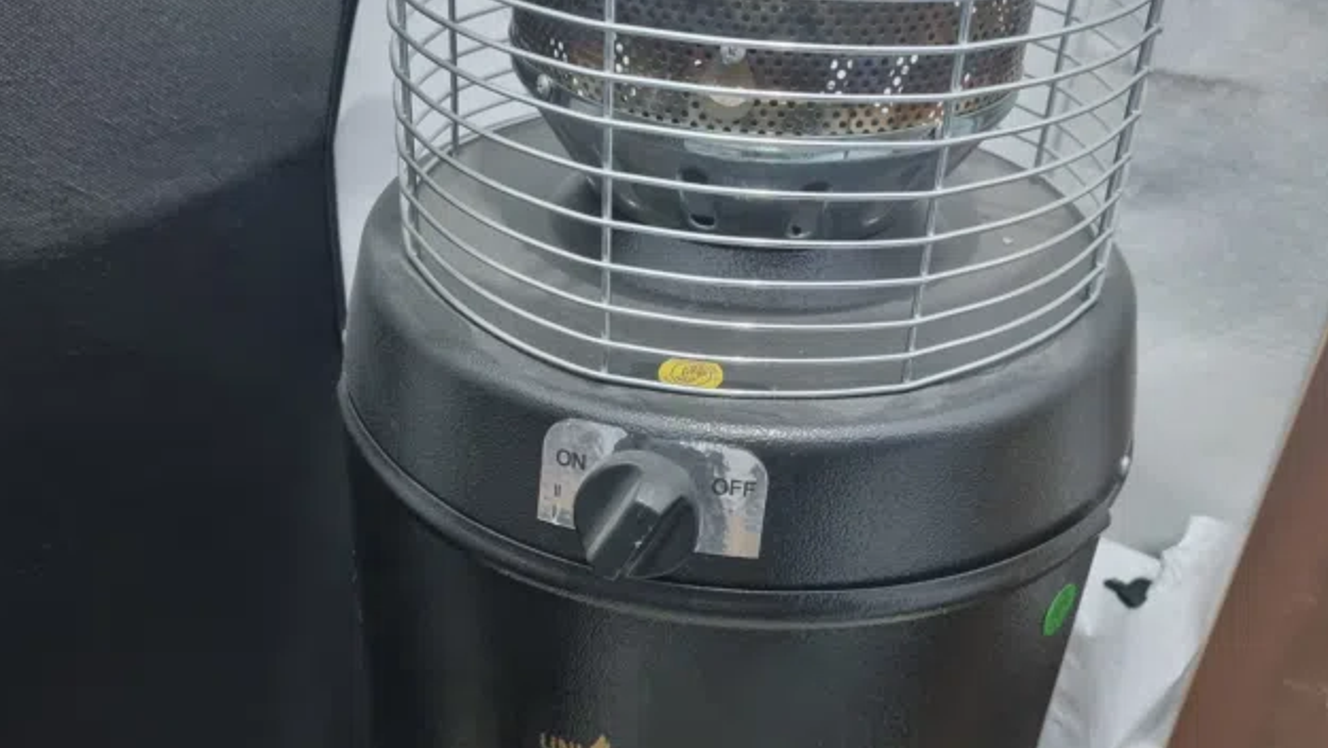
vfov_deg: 40.0
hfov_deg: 66.0
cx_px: 654
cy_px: 448
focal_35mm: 29
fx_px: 1021
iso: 500
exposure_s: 1/50
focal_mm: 5.4
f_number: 1.8
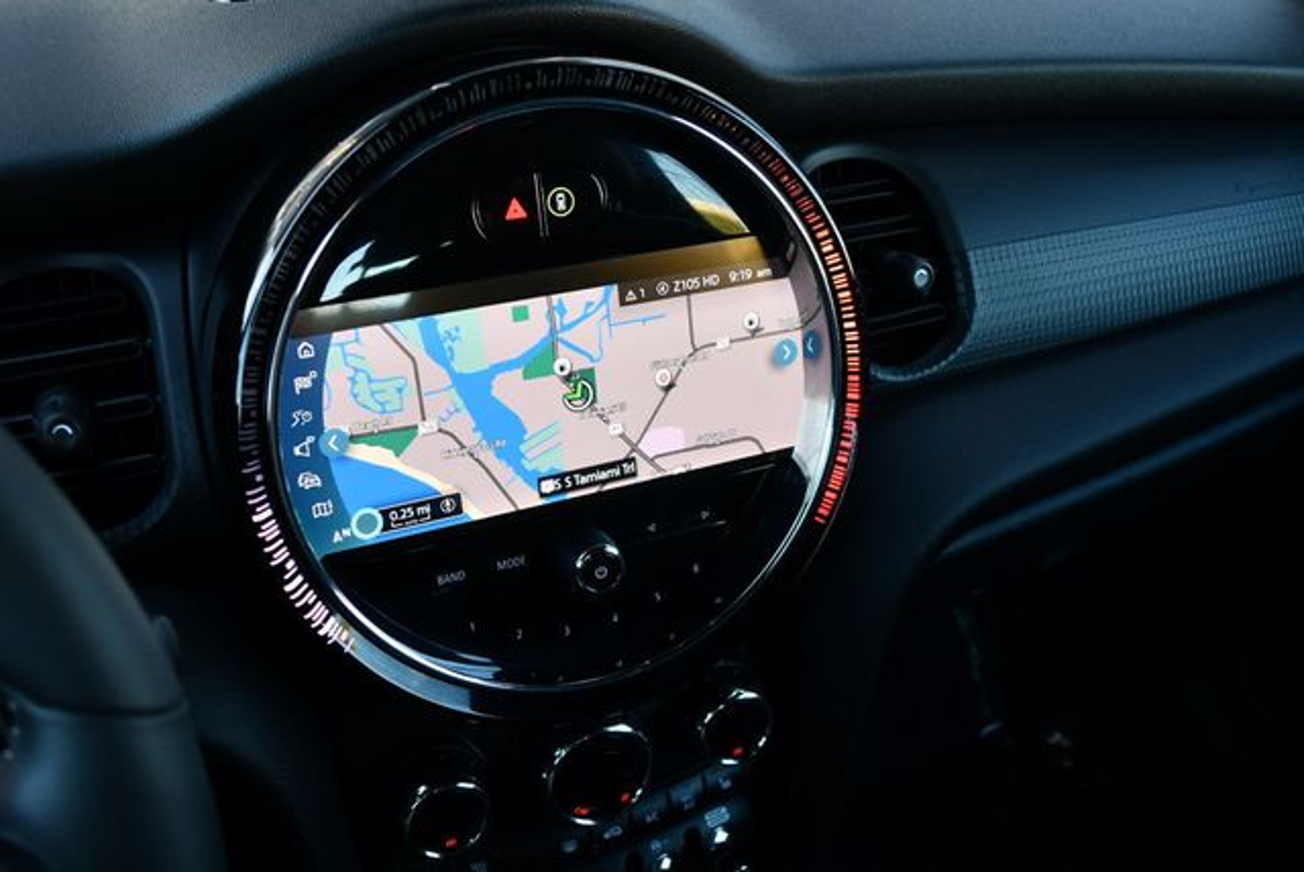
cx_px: 652
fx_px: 1305
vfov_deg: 36.9
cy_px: 436
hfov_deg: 53.1
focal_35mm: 36
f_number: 3.5
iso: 400
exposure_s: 1/250
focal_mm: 18
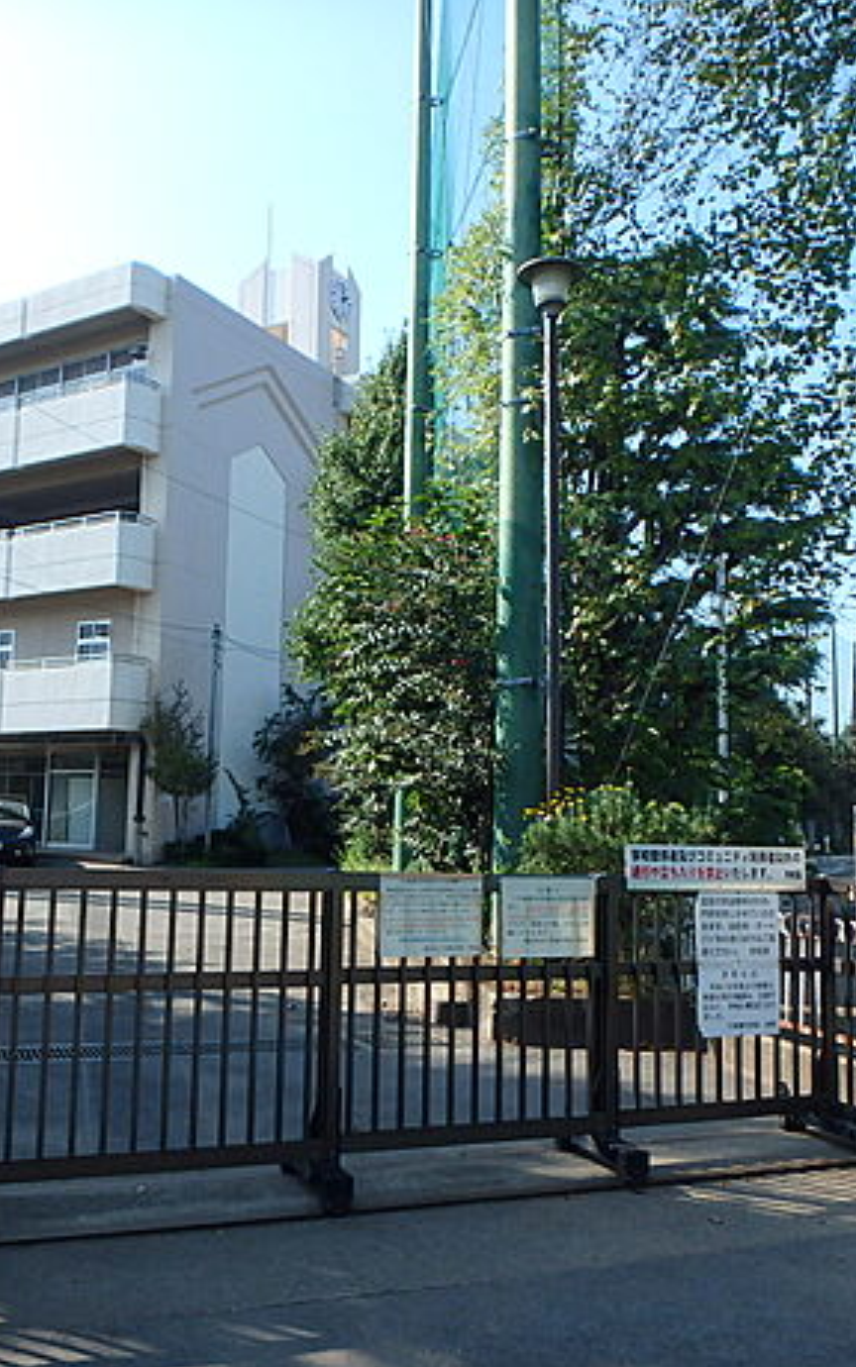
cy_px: 685
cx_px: 321
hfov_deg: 41.6
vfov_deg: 62.9
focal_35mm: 30
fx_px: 1118
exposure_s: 1/640
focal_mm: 3.7
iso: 125
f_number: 3.5
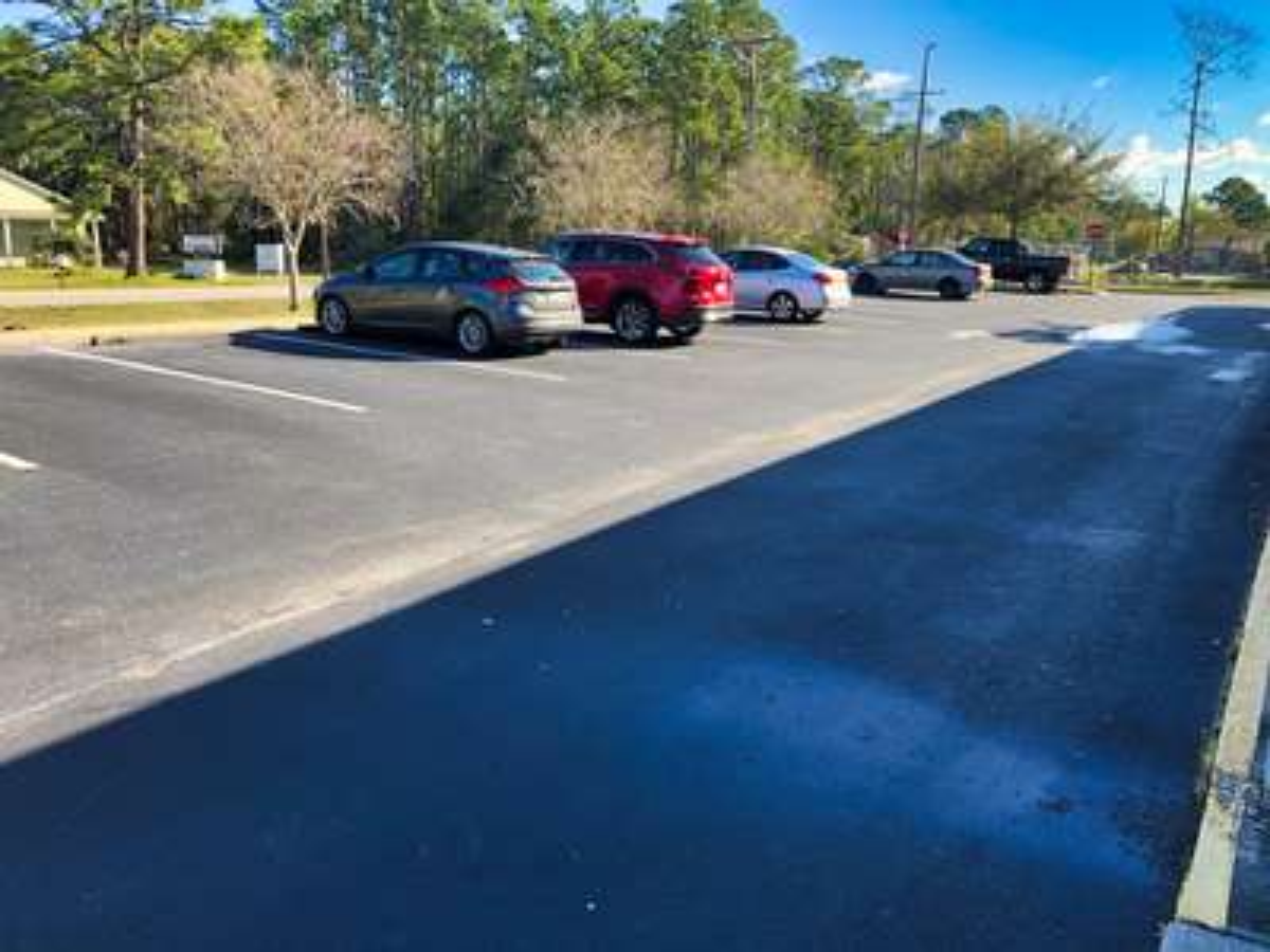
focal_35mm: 28
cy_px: 476
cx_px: 635
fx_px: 1027
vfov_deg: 49.7
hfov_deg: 63.4
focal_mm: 4
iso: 20
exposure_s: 1/403
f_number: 1.8
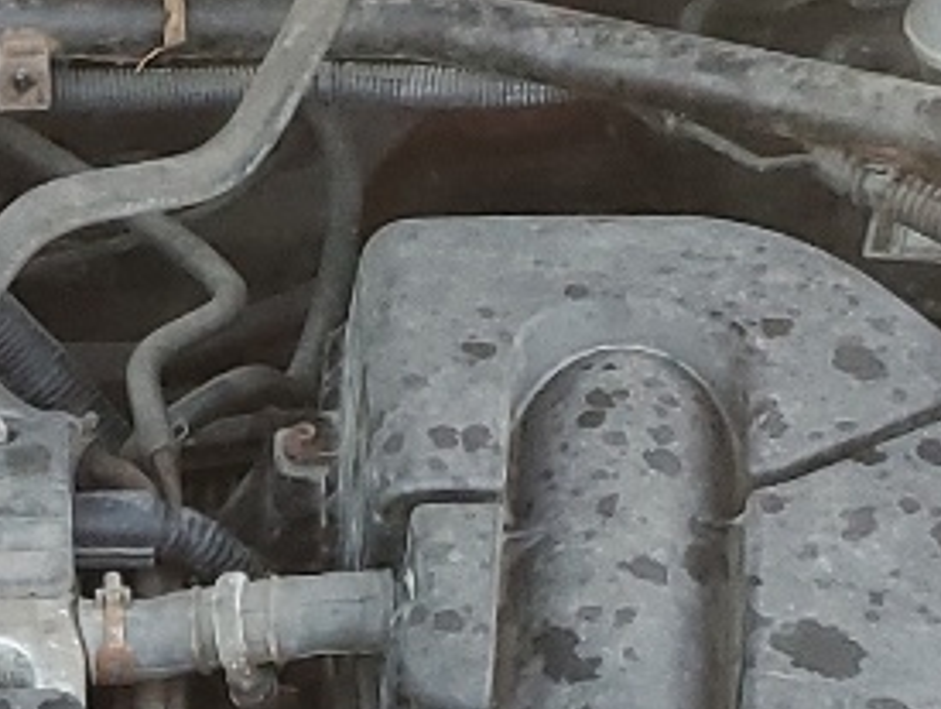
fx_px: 4110
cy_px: 1106
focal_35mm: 151
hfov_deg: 12.9
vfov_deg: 9.5
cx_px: 27
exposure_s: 1/120
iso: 97
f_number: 1.5
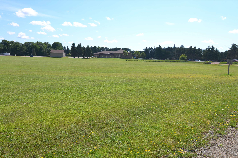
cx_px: 119
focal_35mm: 27
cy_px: 79
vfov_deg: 47.9
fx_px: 178
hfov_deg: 67.4
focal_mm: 18
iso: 100
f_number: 8
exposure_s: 1/320
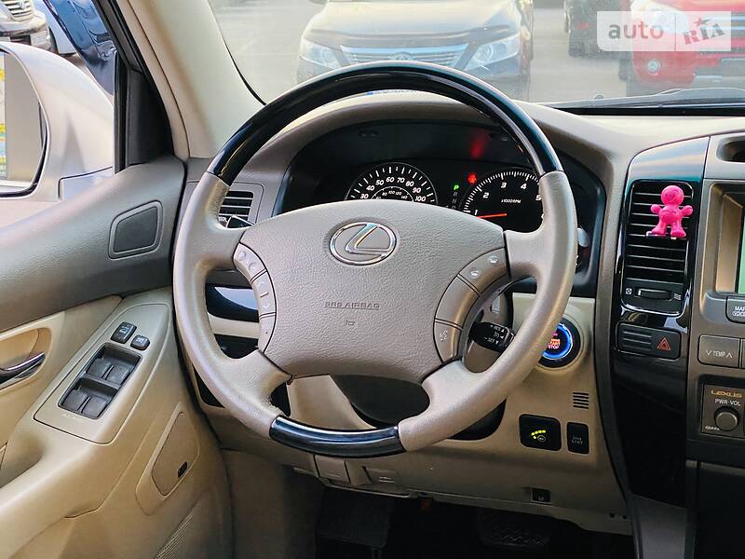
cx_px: 372
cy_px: 280
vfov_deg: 28.0
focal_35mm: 52
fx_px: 1119
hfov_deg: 36.8
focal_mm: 6
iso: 250
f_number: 2
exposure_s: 1/60
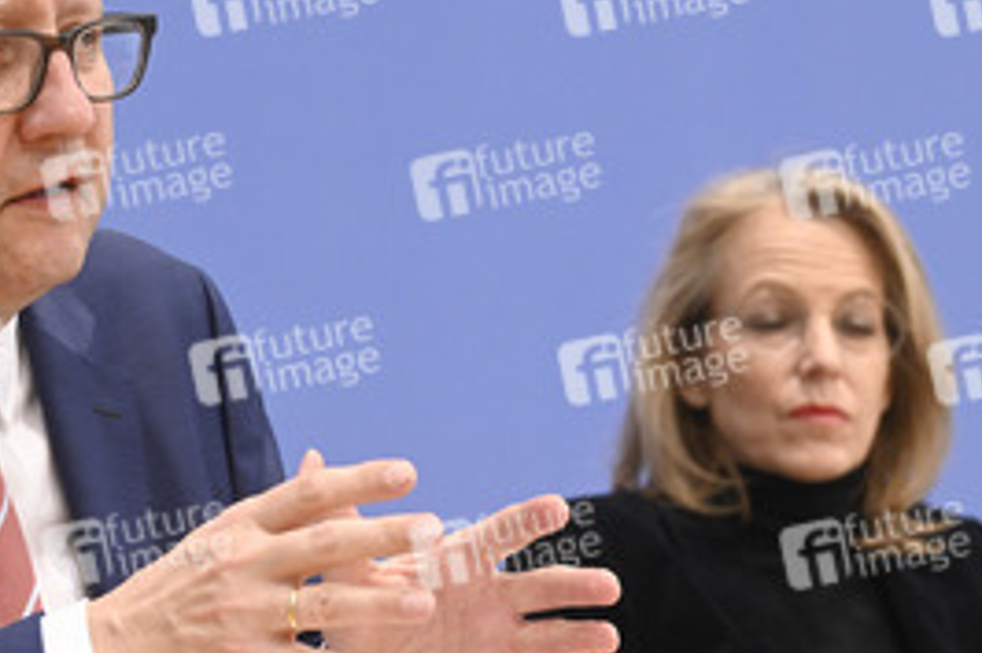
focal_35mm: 156
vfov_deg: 8.8
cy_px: 269
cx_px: 186
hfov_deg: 13.1
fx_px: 4253
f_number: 5.6
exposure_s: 1/500
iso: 5000
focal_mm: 92
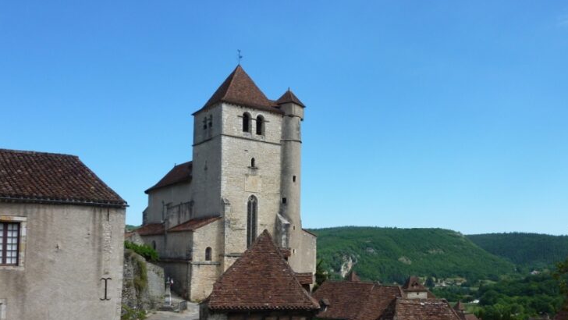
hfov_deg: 57.9
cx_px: 316
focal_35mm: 34
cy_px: 228
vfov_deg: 34.2
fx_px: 512
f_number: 4.5
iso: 80
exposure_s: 1/400
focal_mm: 4.1
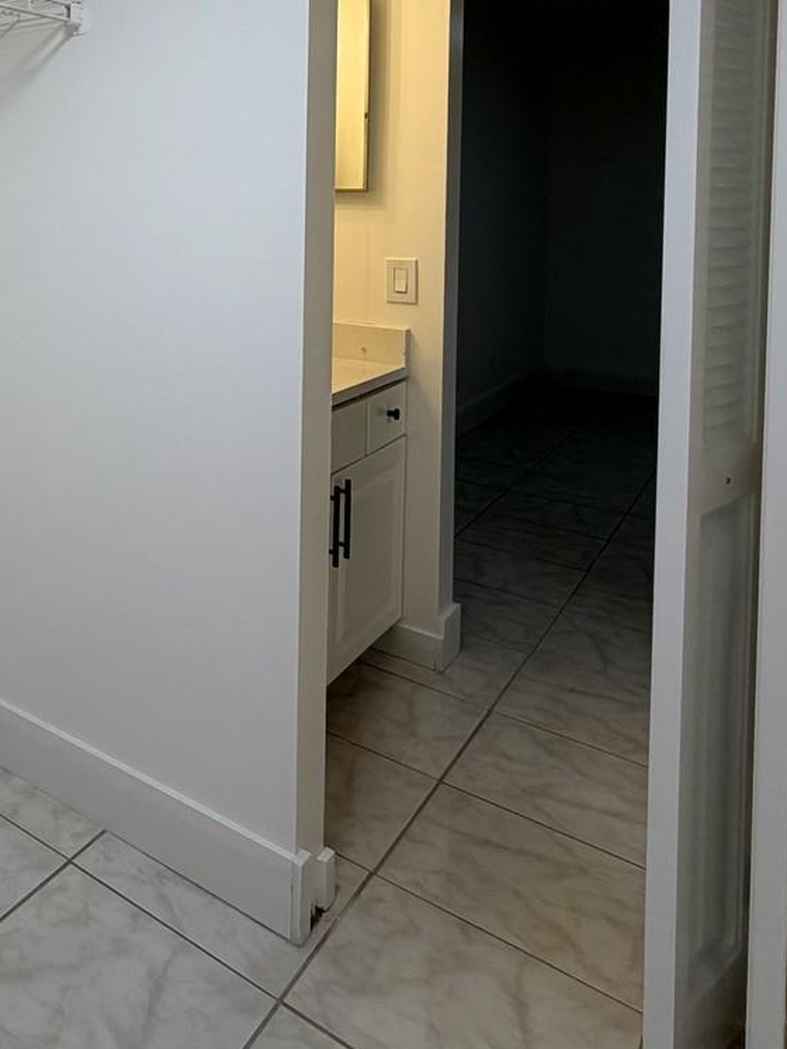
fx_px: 910
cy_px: 212
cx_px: -108
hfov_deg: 37.8
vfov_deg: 55.8
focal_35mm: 30
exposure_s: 1/120
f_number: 2.2
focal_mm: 2.22
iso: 80
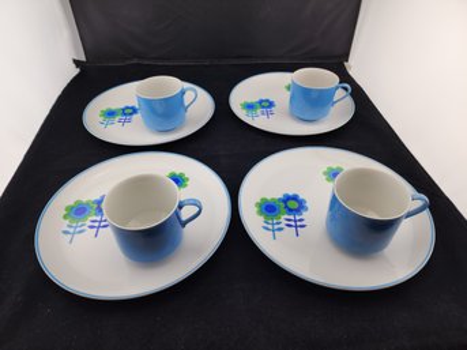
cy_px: 175
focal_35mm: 23
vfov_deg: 58.8
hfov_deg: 73.9
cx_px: 234
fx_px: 310
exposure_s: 1/154
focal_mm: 6.4
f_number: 1.8
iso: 12
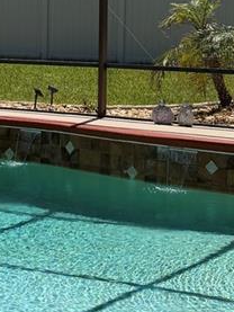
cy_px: 50
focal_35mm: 104
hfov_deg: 14.2
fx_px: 937
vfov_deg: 18.7
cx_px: 83
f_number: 1.78
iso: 80
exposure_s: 1/3953
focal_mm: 6.76
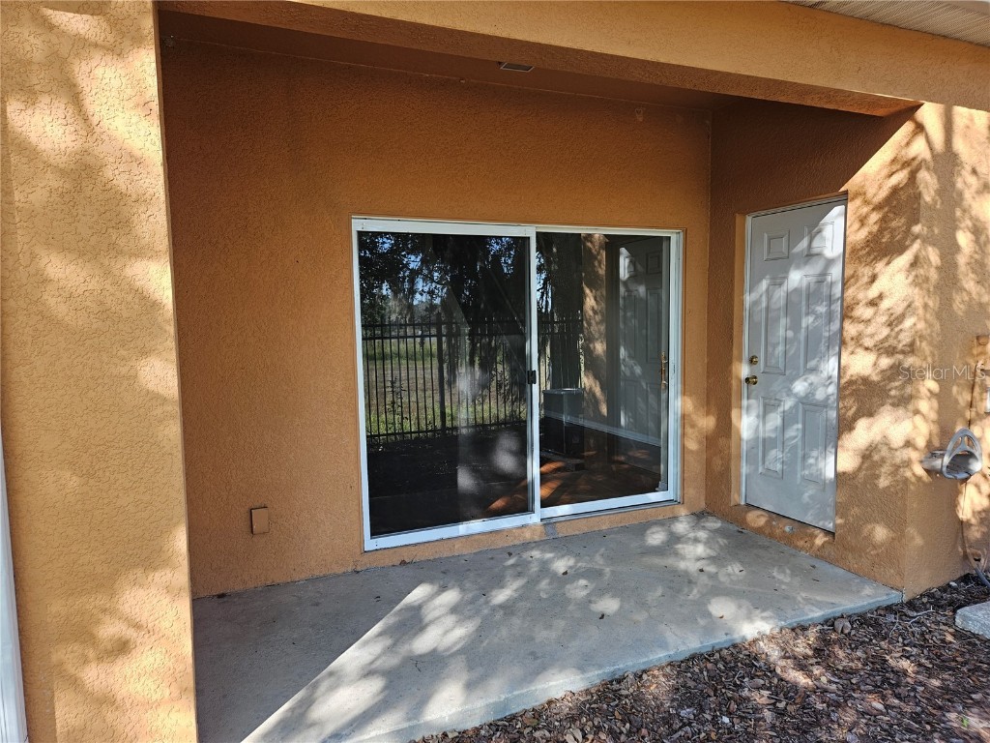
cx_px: 495
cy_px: 372
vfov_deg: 58.9
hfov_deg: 73.9
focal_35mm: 23
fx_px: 658
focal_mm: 5.4
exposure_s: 1/120
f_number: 1.8
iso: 32
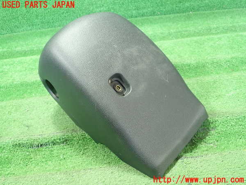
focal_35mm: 30
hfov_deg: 60.0
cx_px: 123
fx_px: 213
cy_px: 92
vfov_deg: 46.8
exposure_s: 1/100
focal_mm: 5.5
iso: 800
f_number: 2.3
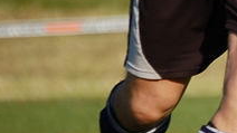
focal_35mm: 907
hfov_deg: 2.4
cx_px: 328
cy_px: 103
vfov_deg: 1.3
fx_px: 5695
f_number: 5.6
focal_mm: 185
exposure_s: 1/1000
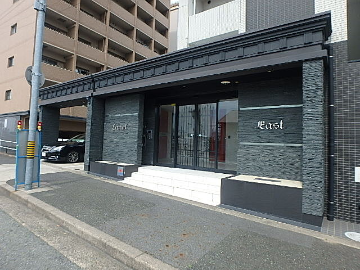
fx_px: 218
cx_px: 180
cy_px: 135
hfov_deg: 79.0
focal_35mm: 21
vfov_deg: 63.4
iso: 125
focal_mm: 3.7
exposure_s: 1/640
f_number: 3.5
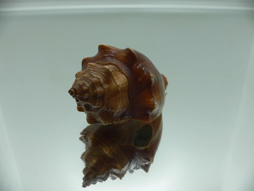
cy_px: 96
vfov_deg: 40.7
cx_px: 127
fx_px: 257
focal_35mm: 35
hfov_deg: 52.6
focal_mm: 4.6
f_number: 2.8
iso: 80
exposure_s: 1/80
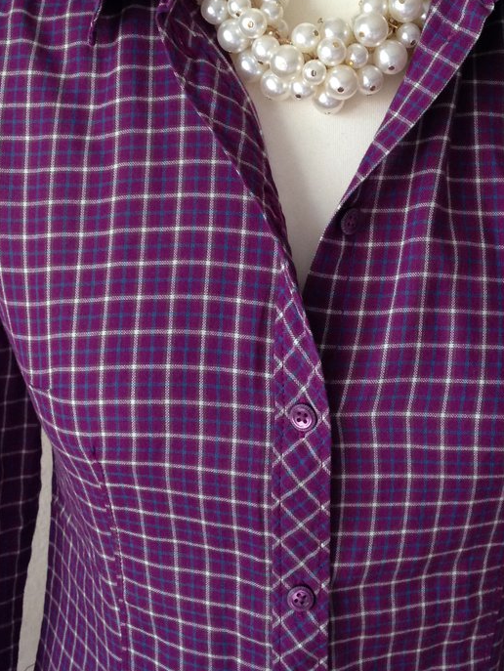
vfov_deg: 30.2
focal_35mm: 64
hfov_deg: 22.9
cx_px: 314
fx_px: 1241
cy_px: 292
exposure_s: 1/20
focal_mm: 4.12
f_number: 2.4
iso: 125
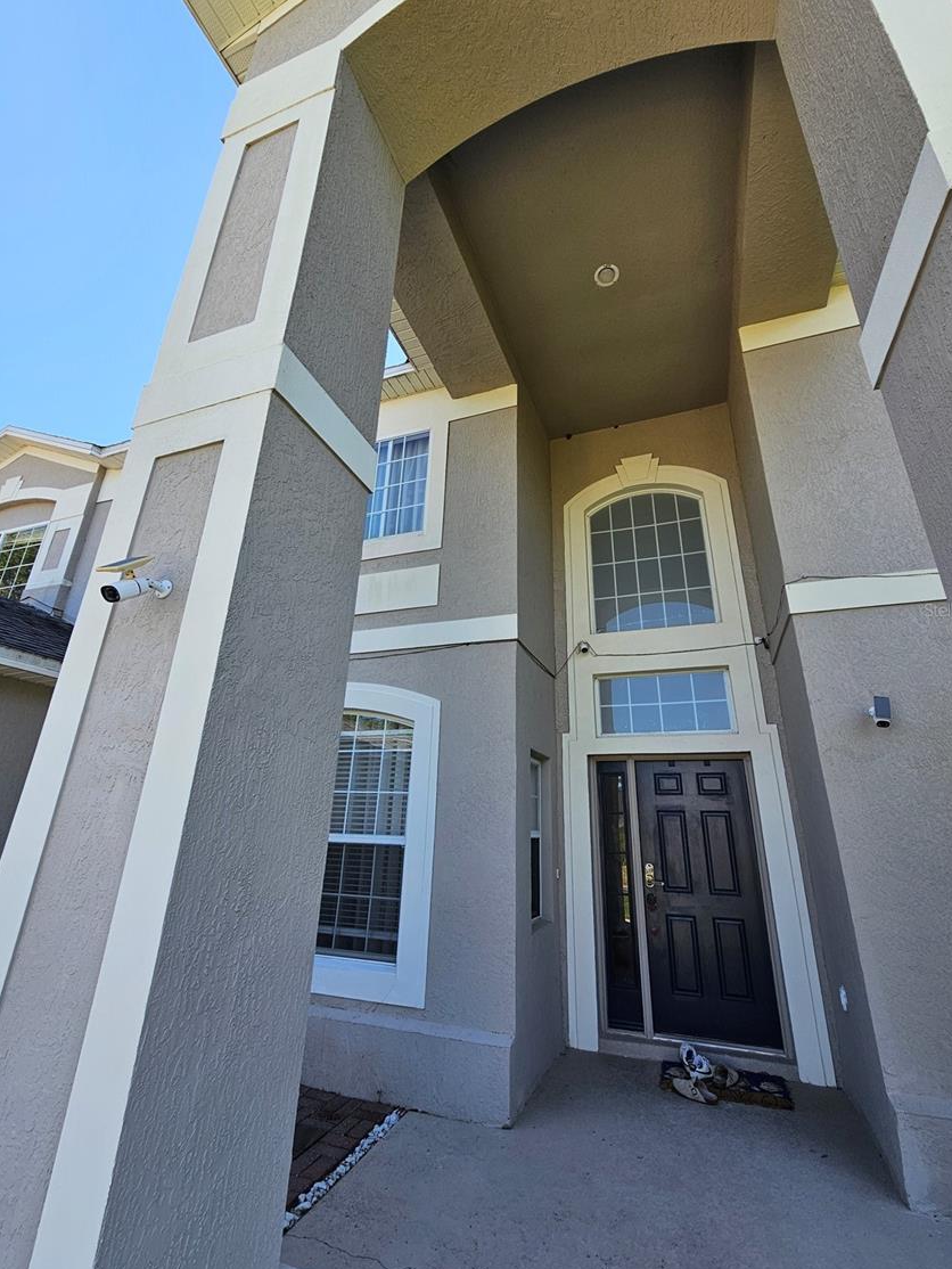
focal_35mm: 14
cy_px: 609
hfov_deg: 85.7
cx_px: 492
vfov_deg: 102.0
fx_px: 513
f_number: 2.2
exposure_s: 1/466
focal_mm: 2.2
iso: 50
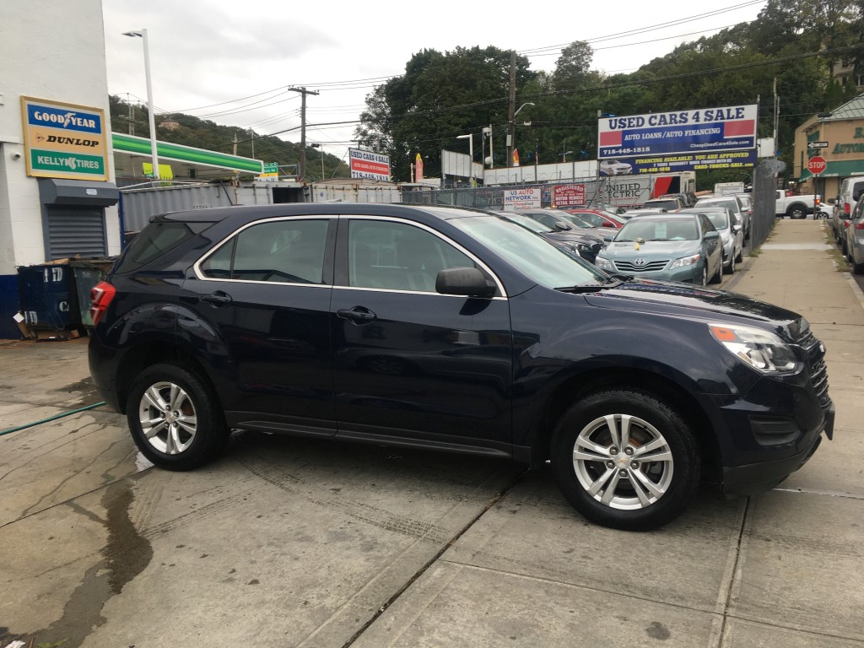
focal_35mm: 29
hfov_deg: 61.7
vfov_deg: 48.2
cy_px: 324
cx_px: 432
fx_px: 724
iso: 25
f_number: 2.2
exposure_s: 1/213
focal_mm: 4.15
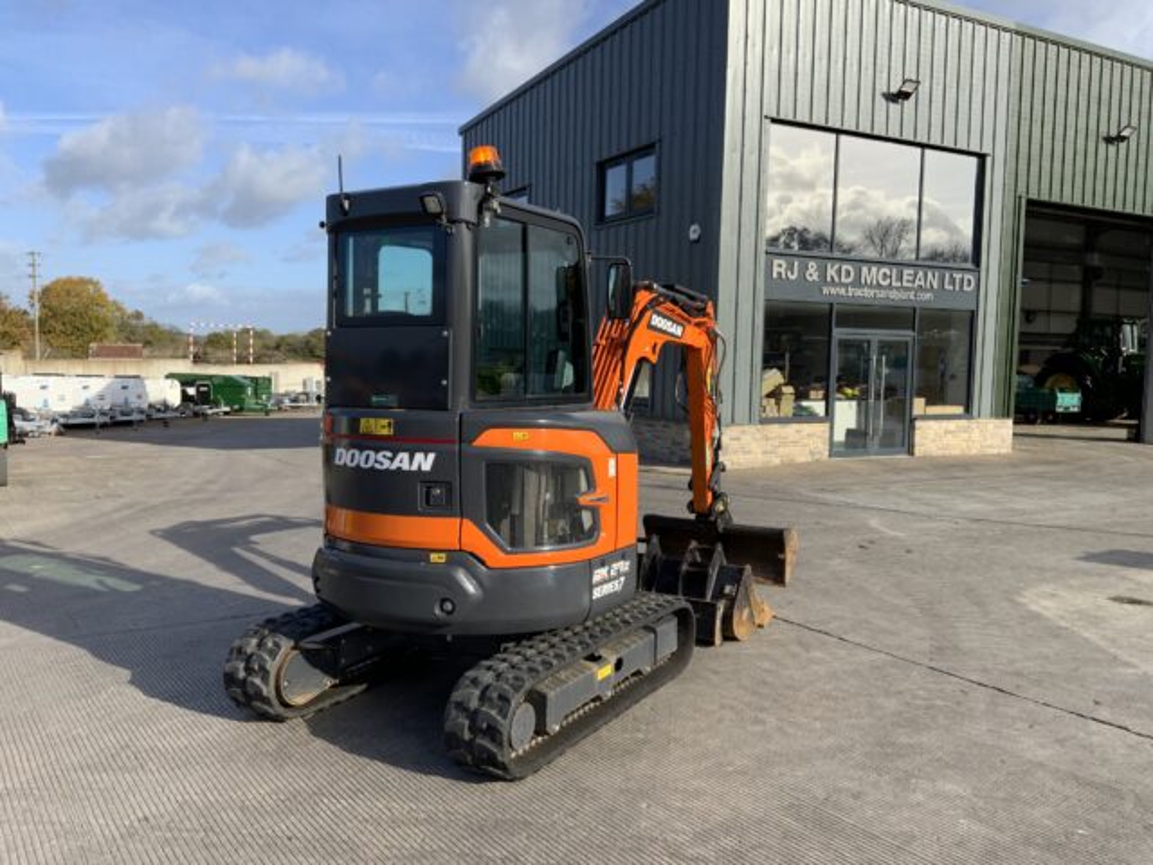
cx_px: 576
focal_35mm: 29
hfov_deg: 61.7
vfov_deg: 48.2
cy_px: 432
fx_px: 966
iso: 16
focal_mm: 3
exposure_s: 1/1250
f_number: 1.8
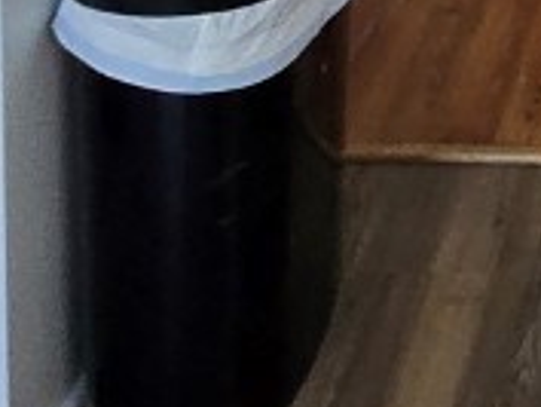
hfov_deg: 20.8
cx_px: 877
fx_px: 1173
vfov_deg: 14.6
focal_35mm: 75
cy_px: -502
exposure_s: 1/60
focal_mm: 2.2
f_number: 2.2
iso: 200
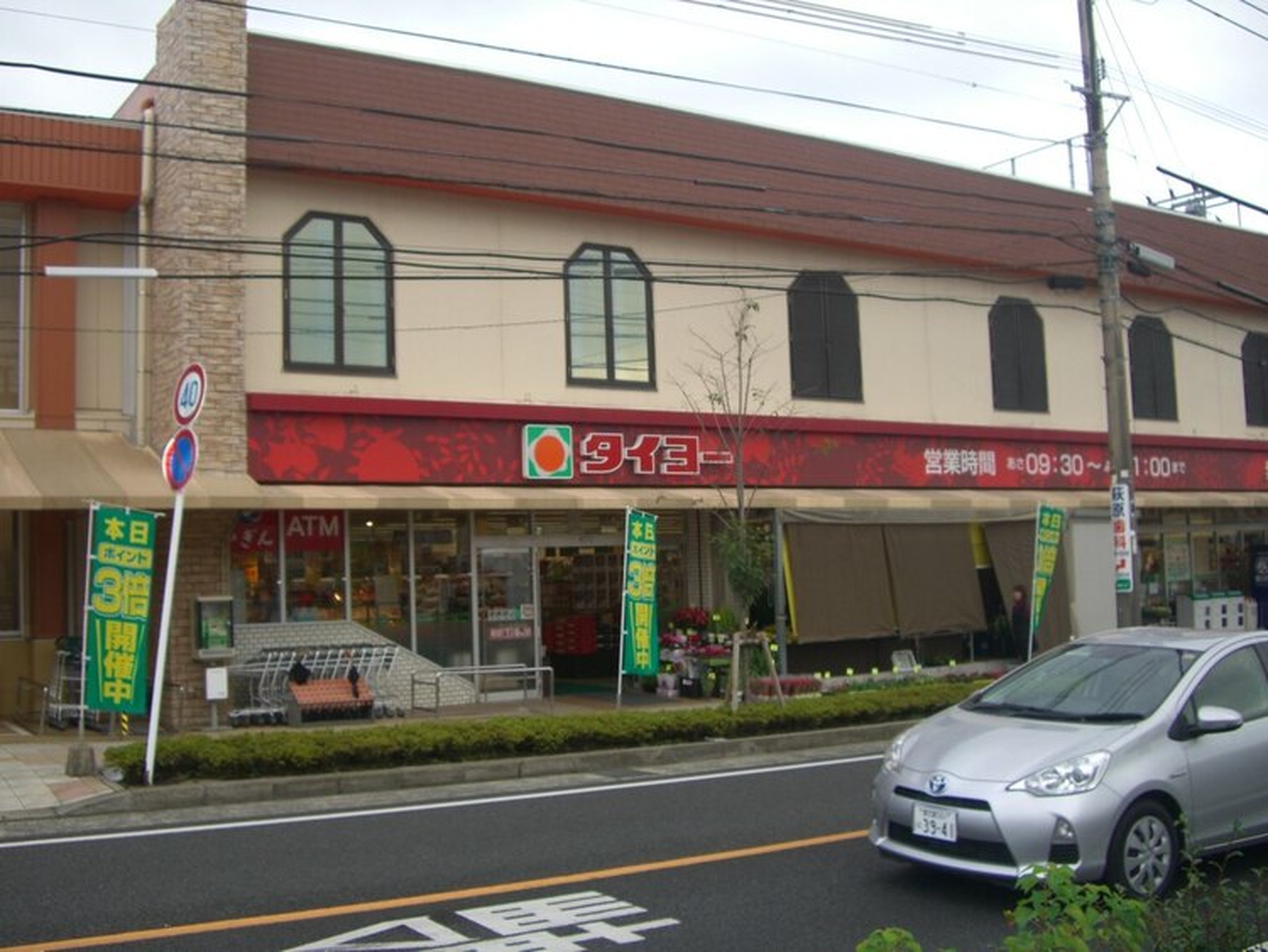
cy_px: 476
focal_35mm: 38
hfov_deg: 49.0
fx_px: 1392
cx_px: 634
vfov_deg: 37.7
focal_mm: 7.9
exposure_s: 1/250
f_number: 2.8
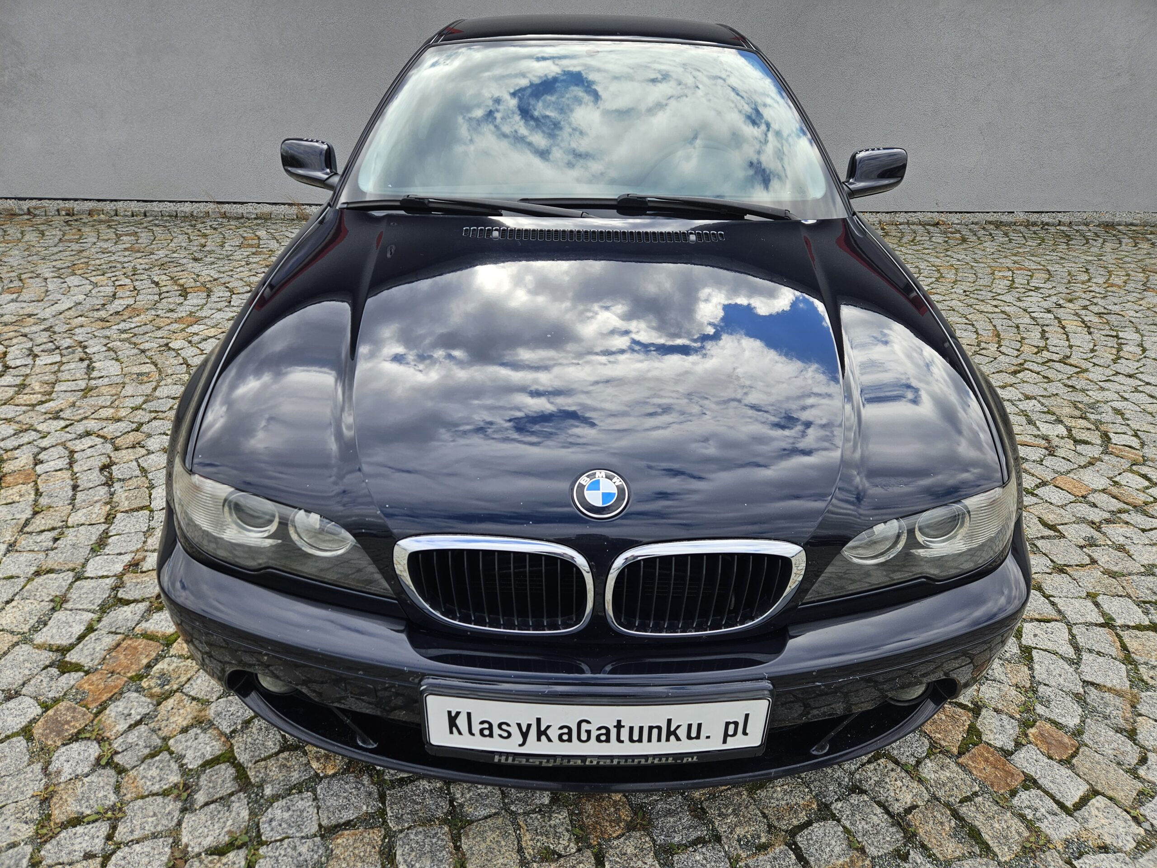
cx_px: 578
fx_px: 769
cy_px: 434
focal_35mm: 23
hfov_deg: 73.9
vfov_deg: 58.9
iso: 25
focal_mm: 5.4
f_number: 1.8
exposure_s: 1/562
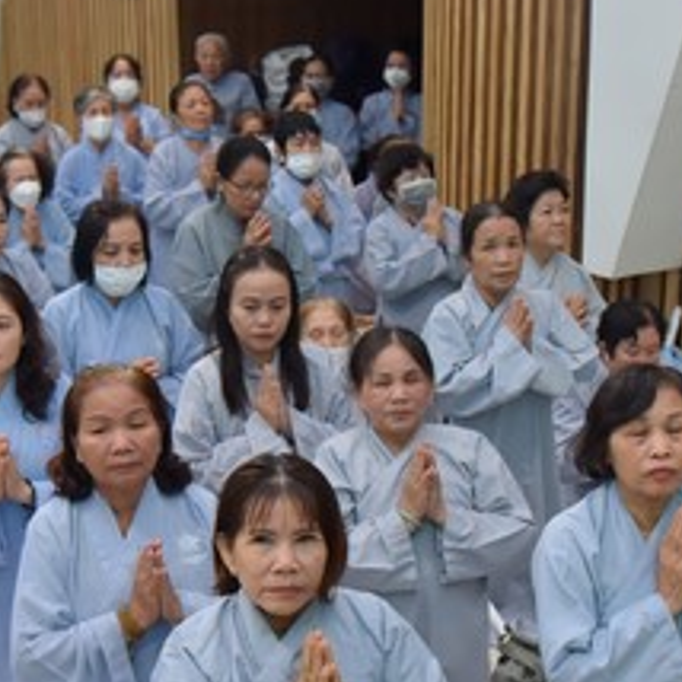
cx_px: 338
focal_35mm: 80
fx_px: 1783
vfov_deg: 21.5
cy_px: 488
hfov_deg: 21.7
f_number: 5
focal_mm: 31
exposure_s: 1/100
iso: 1000
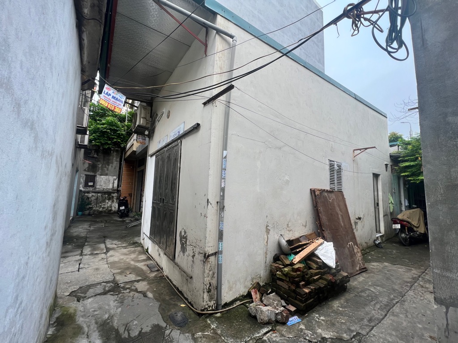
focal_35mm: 13
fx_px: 172
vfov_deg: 89.9
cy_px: 172
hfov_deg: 106.2
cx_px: 229
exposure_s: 1/284
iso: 32
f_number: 1.8
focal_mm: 1.57
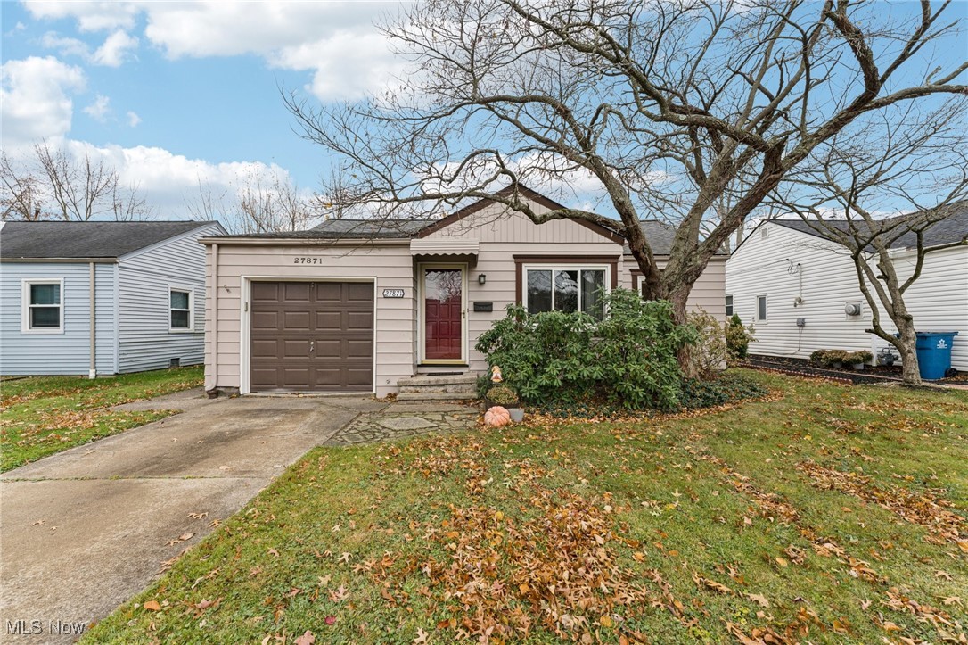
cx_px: 484
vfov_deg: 81.2
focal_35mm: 14
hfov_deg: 104.3
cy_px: 322
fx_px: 376
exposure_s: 1/100
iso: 200
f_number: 8
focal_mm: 14
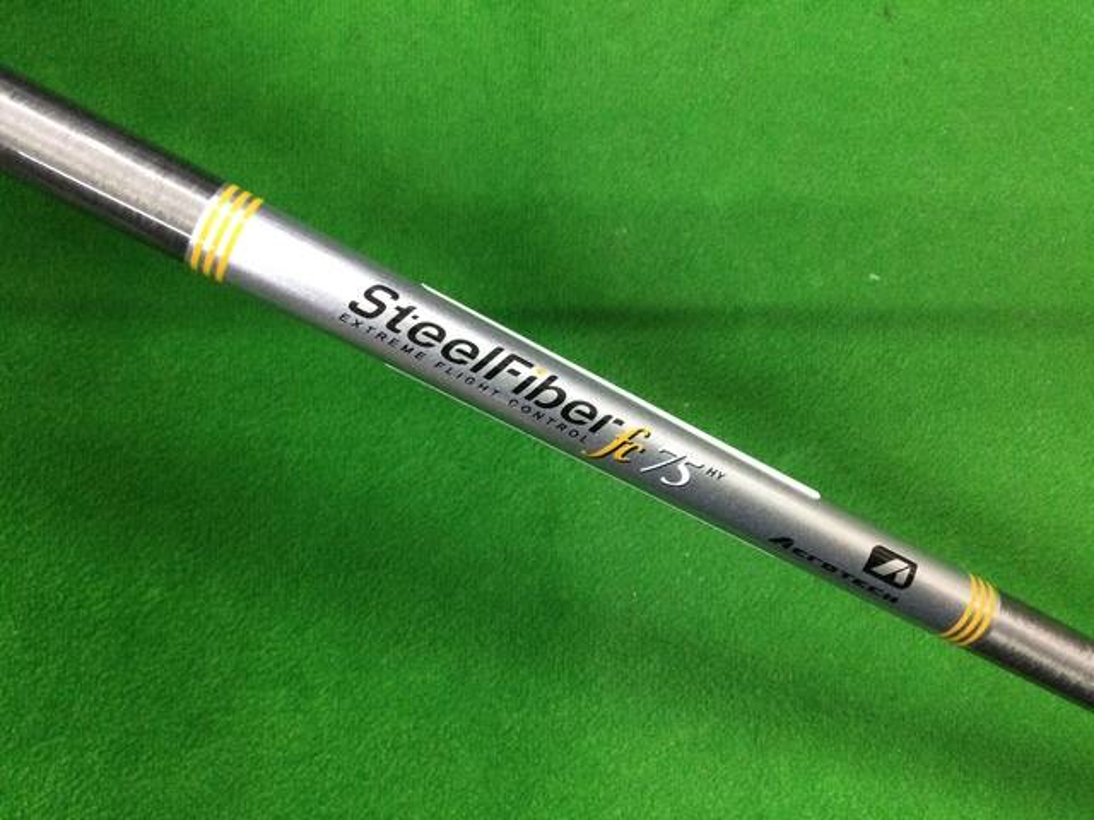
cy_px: 410
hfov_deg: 58.4
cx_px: 547
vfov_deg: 45.4
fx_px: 980
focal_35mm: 31
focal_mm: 3.3
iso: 160
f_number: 2.4
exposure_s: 1/30
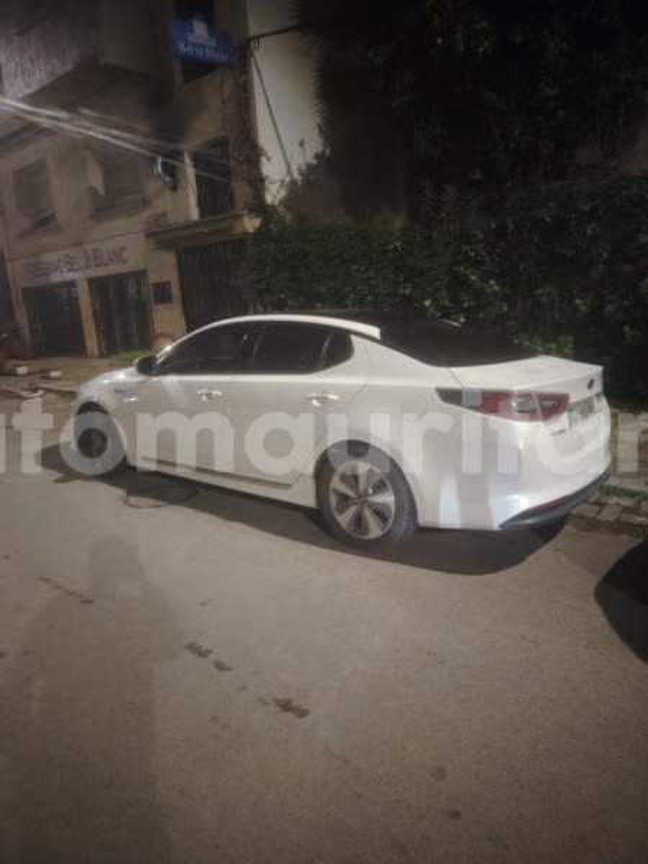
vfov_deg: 71.6
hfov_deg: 56.8
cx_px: 324
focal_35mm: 24
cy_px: 432
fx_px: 599
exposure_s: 1/16.7
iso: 8768
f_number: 1.75
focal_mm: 5.25
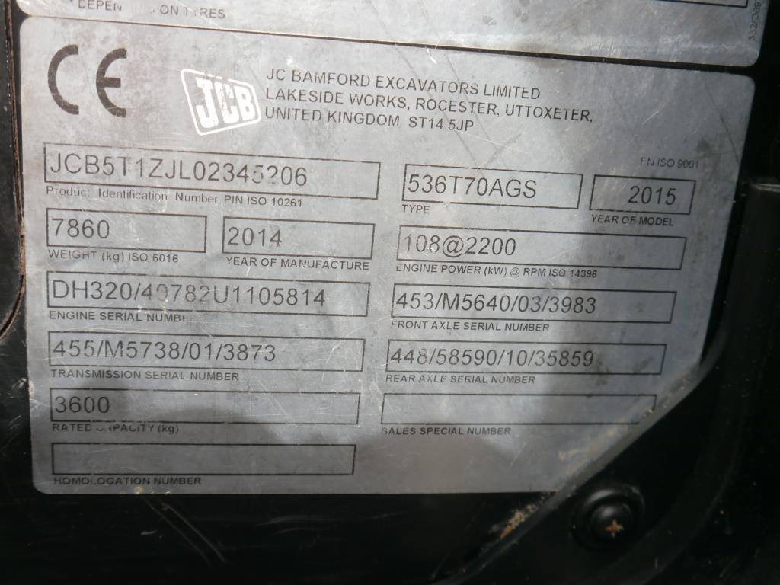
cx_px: 390
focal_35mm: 42
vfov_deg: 34.3
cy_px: 292
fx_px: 946
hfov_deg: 44.8
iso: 160
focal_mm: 21
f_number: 5
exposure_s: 1/160
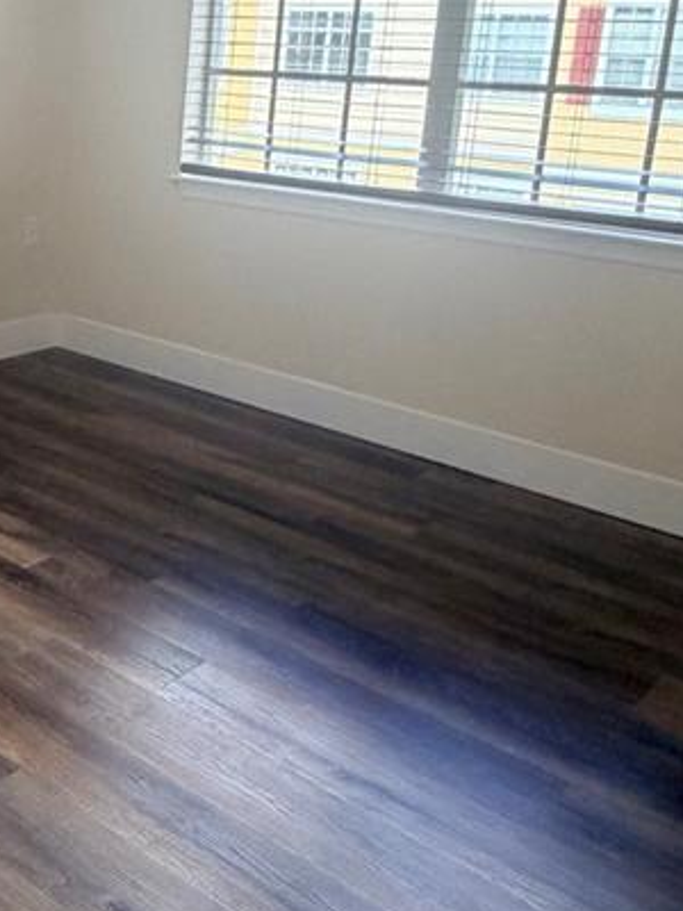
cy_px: 303
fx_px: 1105
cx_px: 23
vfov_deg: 44.1
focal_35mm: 42
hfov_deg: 32.0
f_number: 2.2
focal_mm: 2.22
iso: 160
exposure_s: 1/60
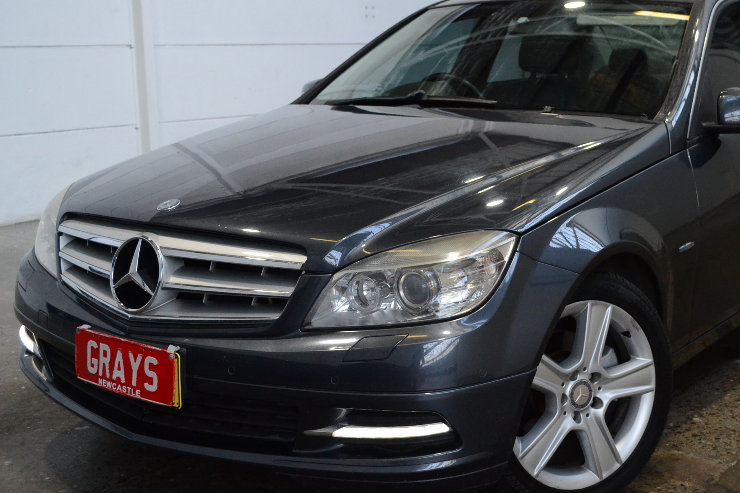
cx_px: 450
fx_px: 1007
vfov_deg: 27.5
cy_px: 244
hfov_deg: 40.1
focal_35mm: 49
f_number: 4.2
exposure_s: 1/500
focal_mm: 26
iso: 1600
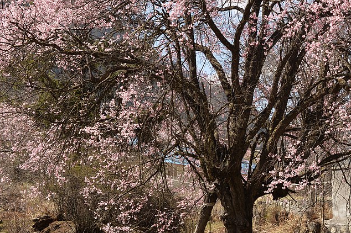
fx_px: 984
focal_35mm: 101
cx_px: 348
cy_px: 31
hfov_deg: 19.6
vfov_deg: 13.4
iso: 200
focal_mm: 50
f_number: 8
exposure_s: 1/250
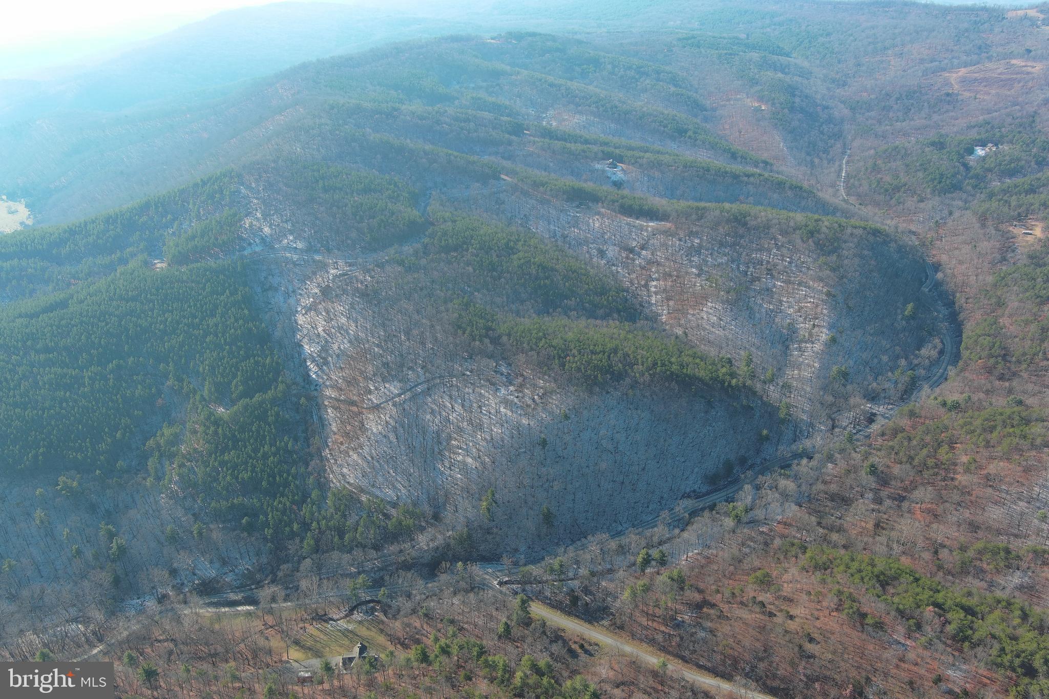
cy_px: 350
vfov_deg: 45.0
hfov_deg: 63.7
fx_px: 845
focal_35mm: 29
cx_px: 524
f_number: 2.8
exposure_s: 1/470
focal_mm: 10.57
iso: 100
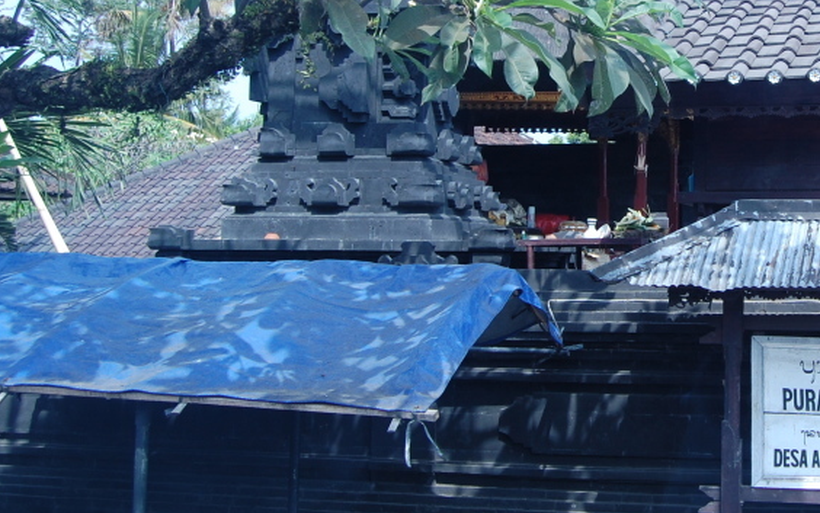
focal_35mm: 61
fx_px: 1364
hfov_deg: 32.3
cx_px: 692
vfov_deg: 21.2
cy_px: 139
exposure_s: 1/160
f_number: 6.3
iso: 200
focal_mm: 22
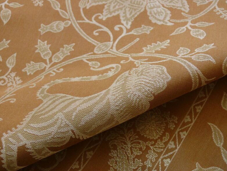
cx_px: 111
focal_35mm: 41
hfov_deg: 45.8
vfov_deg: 35.1
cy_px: 84
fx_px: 269
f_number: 2.8
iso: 100
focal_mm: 8.1
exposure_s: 1/50
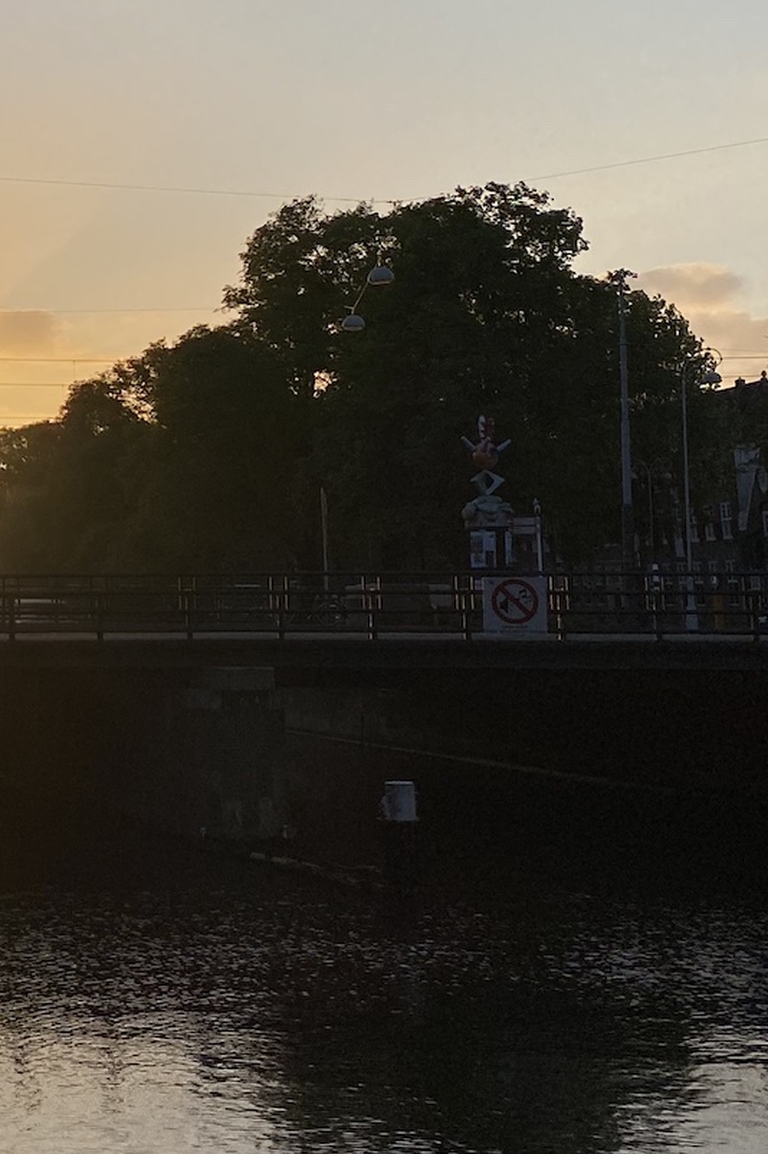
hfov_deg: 18.5
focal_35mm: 68
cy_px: 422
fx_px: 2178
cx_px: -250
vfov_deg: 29.5
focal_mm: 4.25
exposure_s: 1/5025
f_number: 1.8
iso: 32
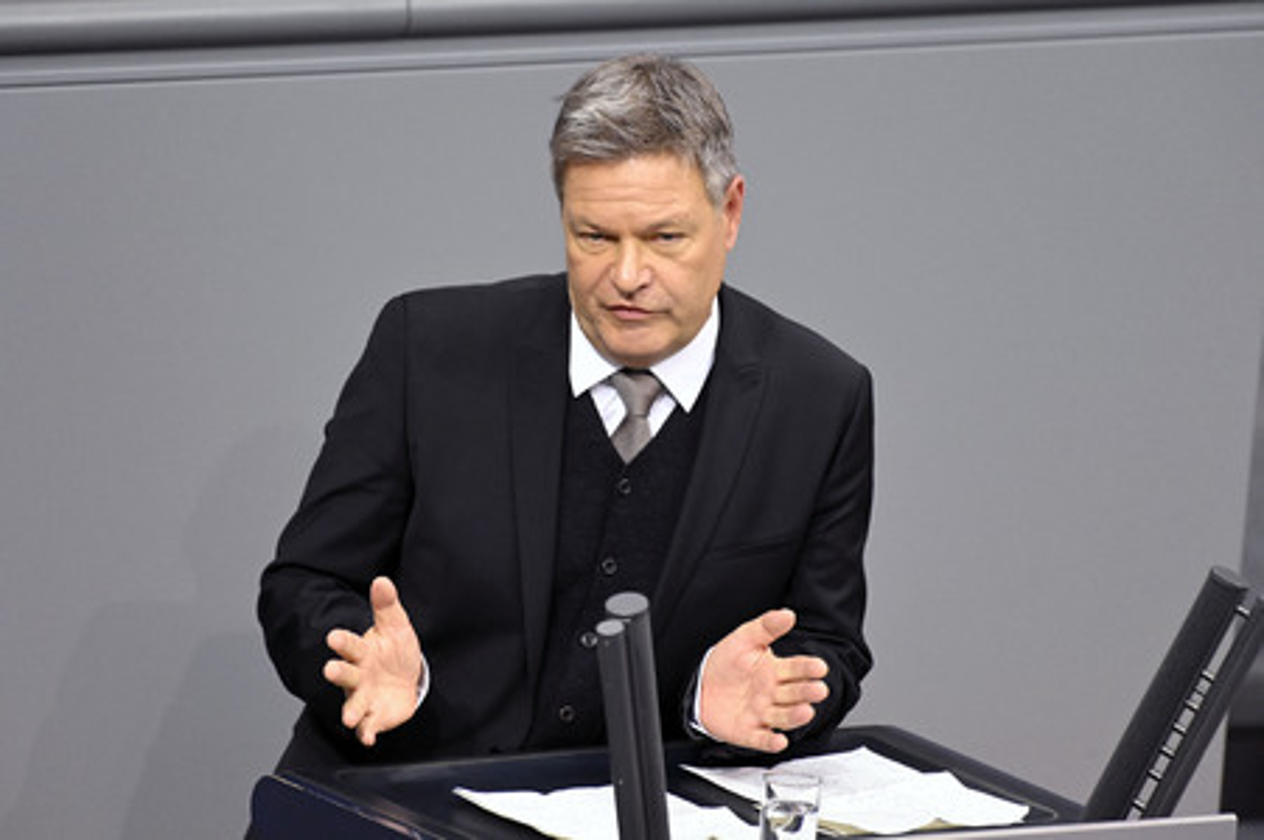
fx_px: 16841
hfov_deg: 4.3
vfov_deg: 2.9
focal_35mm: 480
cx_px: 632
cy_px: 420
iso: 10000
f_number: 5.6
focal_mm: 480
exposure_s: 1/250
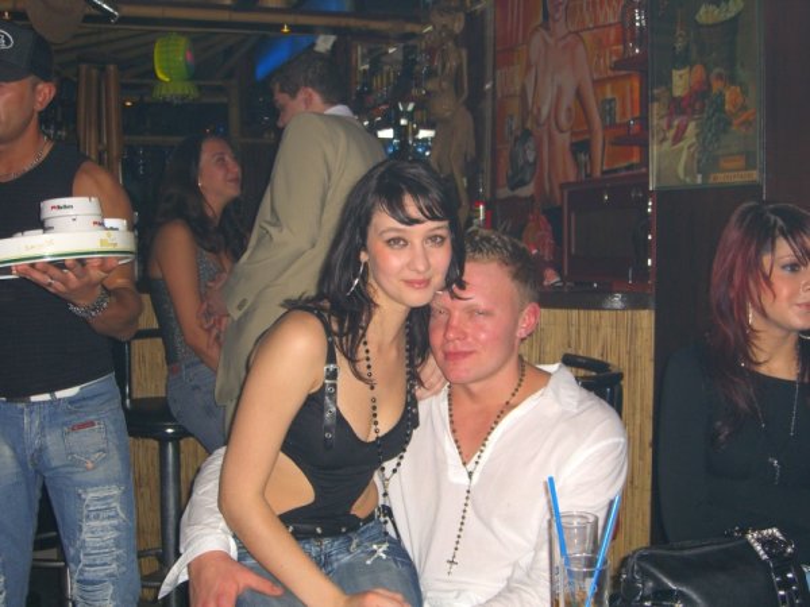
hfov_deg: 41.2
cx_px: 405
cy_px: 304
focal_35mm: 46
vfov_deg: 31.5
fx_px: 1076
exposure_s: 1/60
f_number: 3.1
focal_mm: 9.5
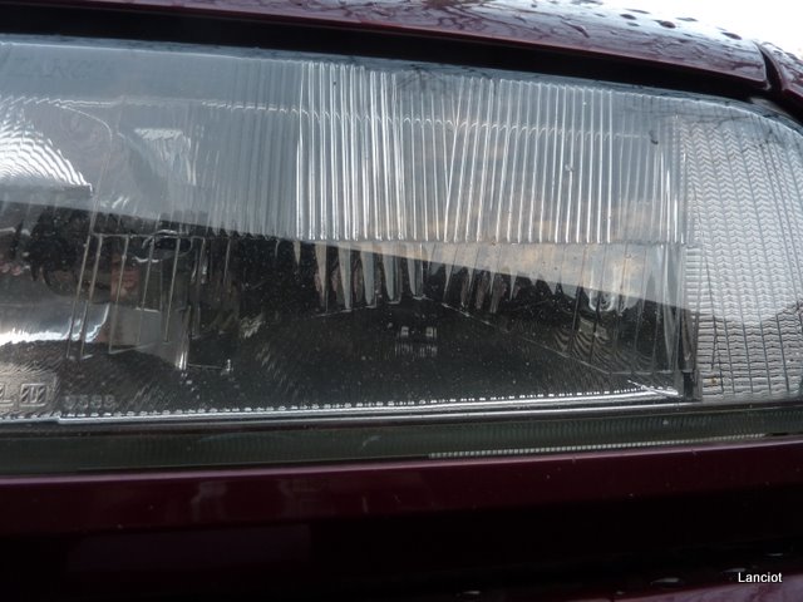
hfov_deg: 56.8
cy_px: 301
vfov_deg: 44.2
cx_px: 402
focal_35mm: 32
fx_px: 742
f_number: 3.3
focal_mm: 4.4
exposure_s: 1/30
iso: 100
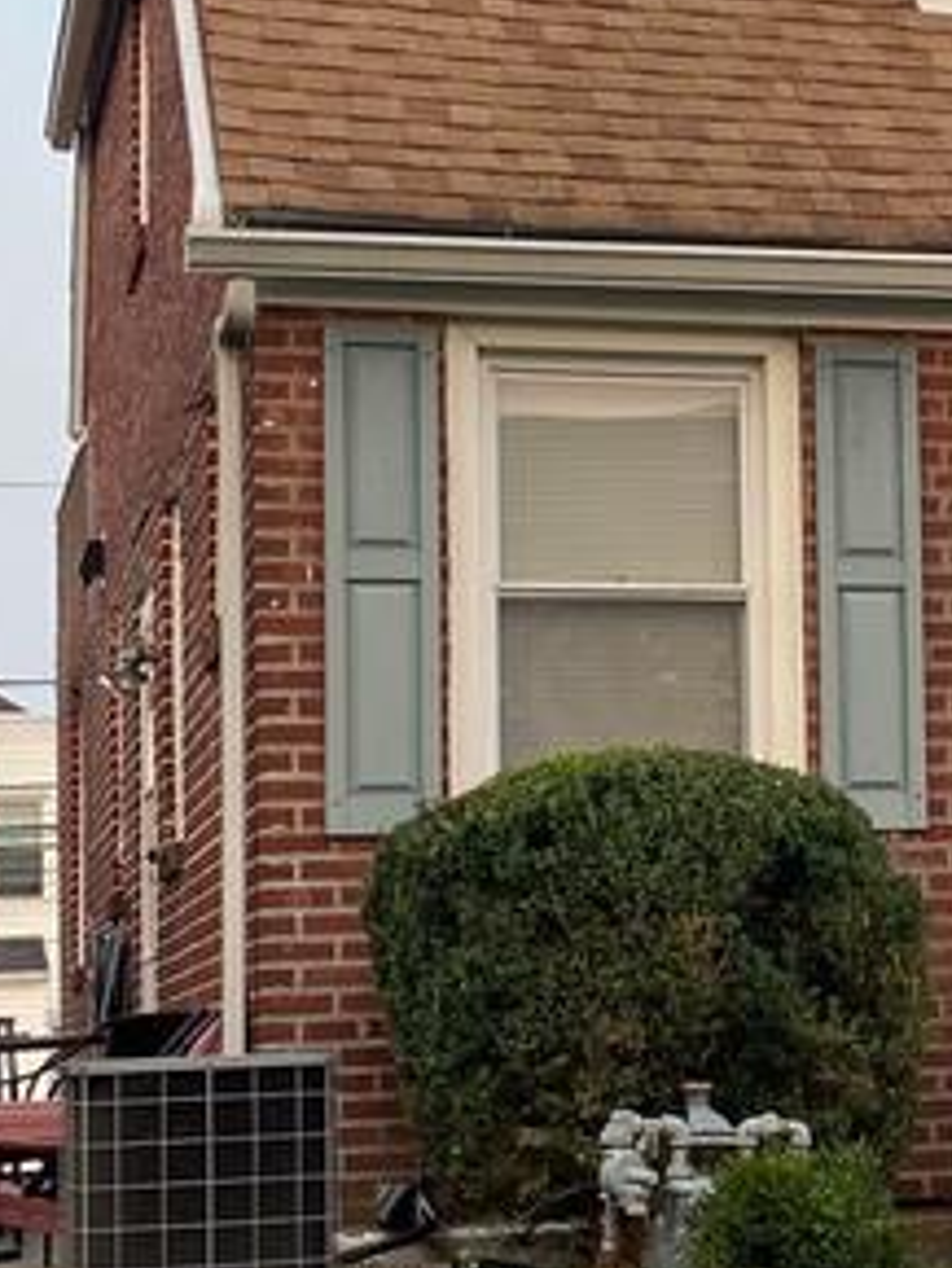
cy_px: 684
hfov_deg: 14.8
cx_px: 1119
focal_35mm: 97
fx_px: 3554
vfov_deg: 20.2
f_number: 1.8
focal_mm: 4.25
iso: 32
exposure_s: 1/122
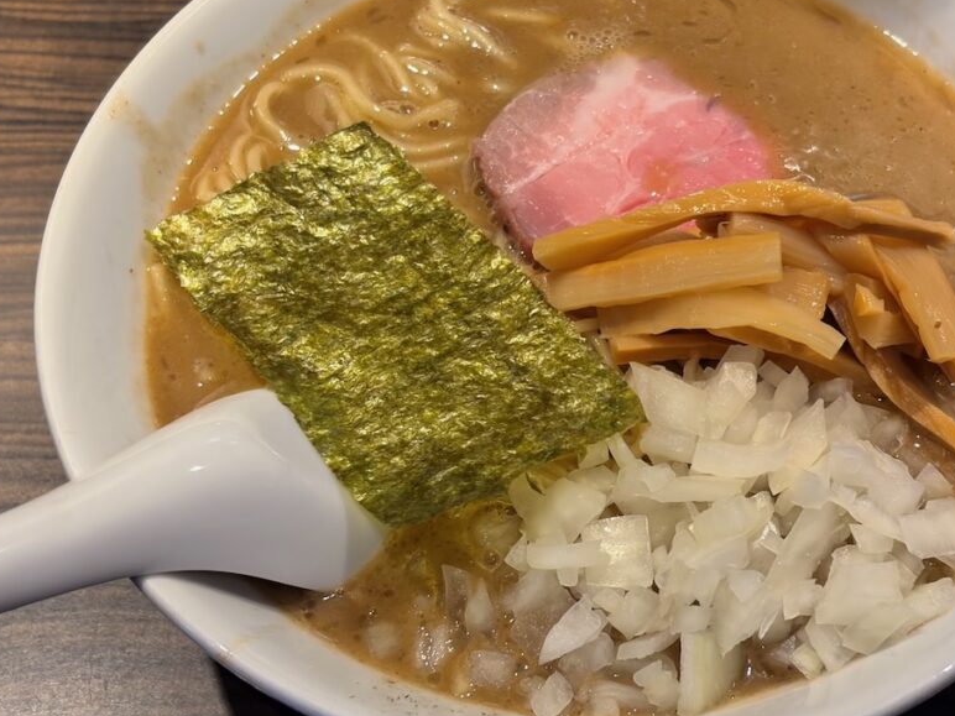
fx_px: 1904
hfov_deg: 28.1
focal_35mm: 69
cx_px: 596
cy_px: 323
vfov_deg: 21.3
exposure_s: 1/50
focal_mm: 5.96
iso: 64
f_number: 1.6
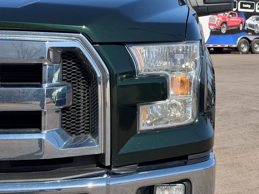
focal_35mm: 73
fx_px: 546
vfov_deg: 20.1
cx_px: 169
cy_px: 64
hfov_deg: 26.6
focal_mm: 6.76
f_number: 1.78
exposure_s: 1/3891
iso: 80
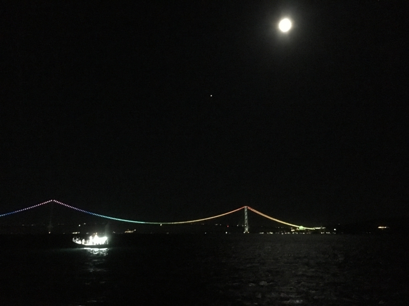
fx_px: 343
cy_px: 153
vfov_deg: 48.2
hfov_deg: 61.7
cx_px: 204
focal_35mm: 29
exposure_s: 1/15
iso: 2000
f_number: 2.2
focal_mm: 4.15
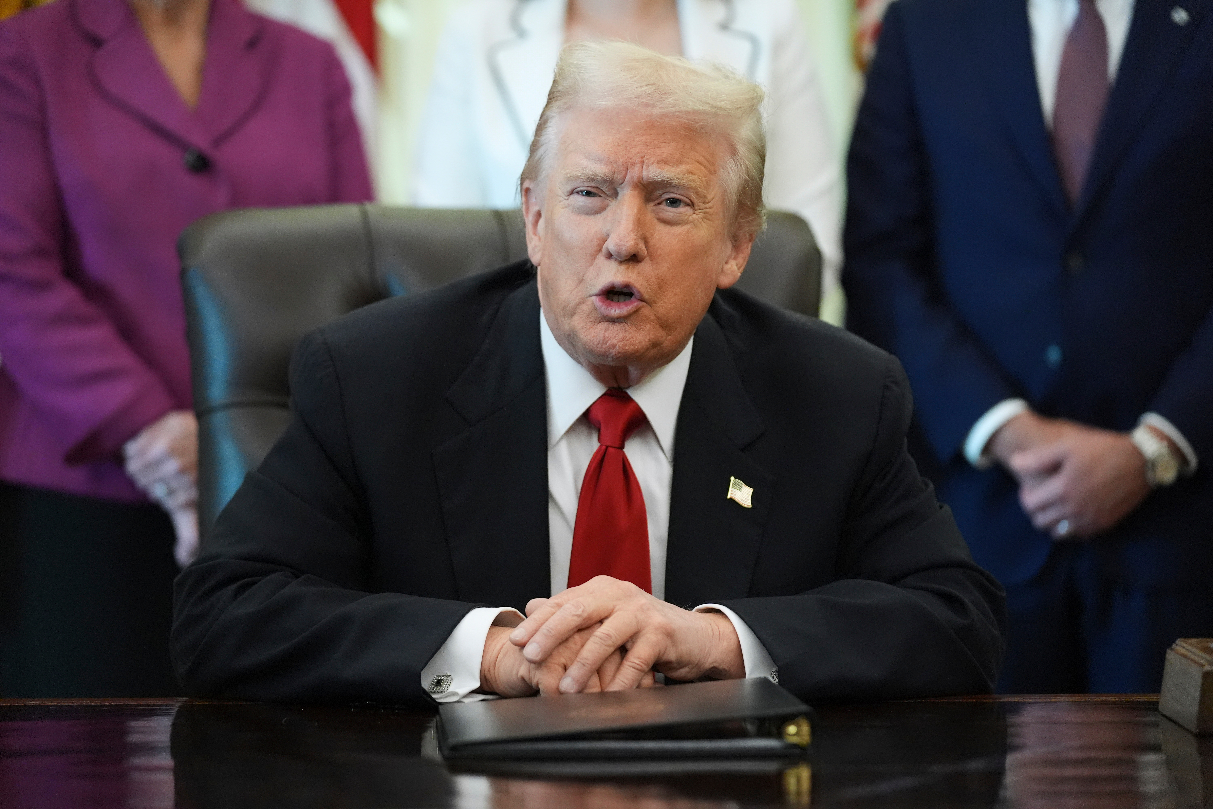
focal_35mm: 117
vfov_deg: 11.7
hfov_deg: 17.5
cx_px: 606
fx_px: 3942
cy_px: 404
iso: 5000
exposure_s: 1/200
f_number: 2.8
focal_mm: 117
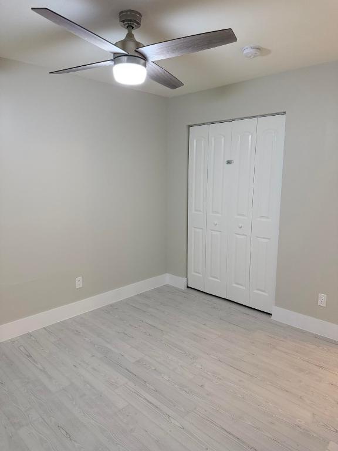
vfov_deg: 71.6
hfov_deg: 56.8
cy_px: 226
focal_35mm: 24
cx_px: 169
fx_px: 312
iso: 250
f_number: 1.78
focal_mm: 6.76
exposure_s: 1/120
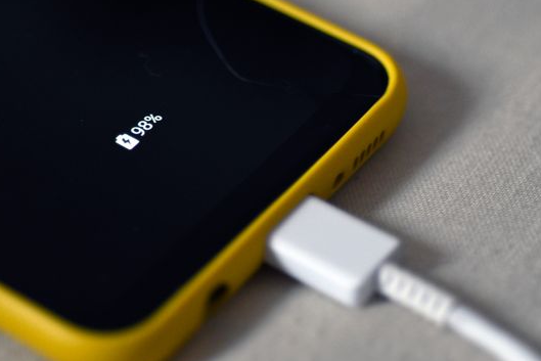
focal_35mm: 102
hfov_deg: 20.0
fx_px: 1533
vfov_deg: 13.4
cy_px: 200
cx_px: 278
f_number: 3.2
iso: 2000
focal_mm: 60
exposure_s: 1/40
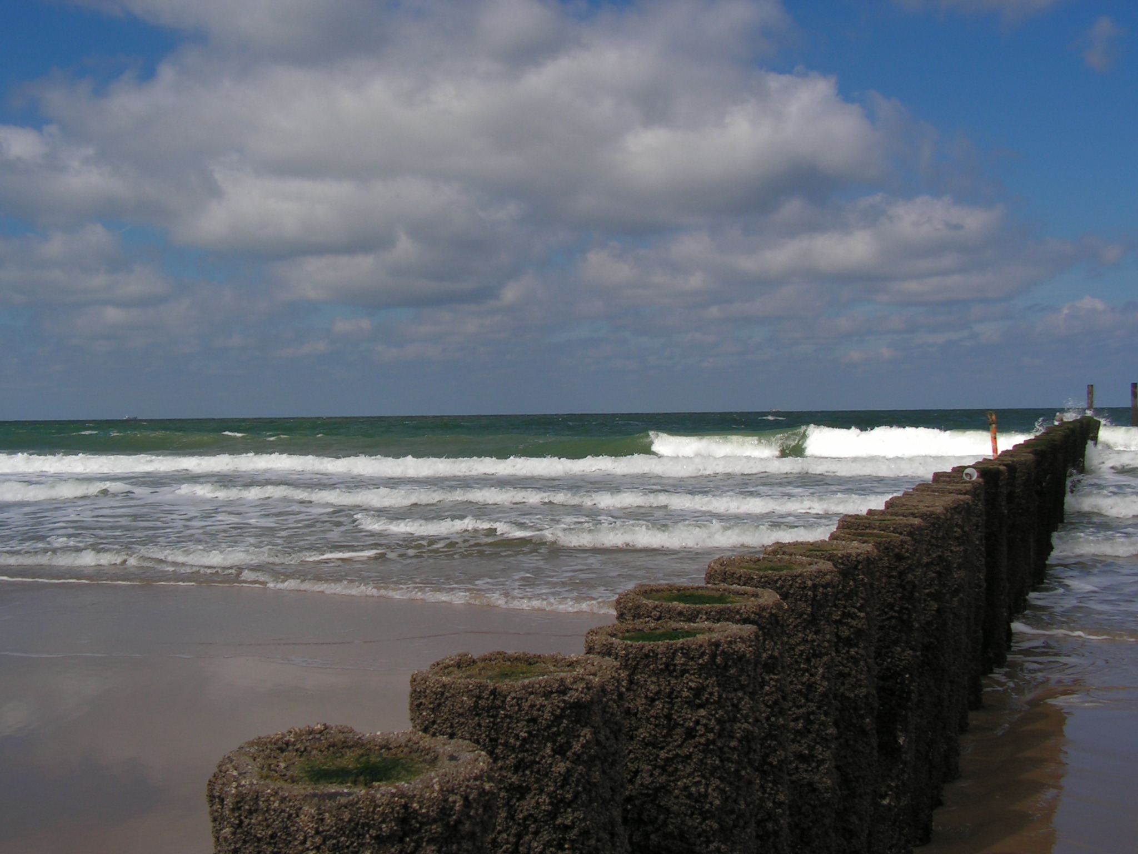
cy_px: 427
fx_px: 1446
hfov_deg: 42.9
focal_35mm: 44
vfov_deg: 32.9
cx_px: 569
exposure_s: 1/2000
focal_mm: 7.4
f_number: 3.2
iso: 64
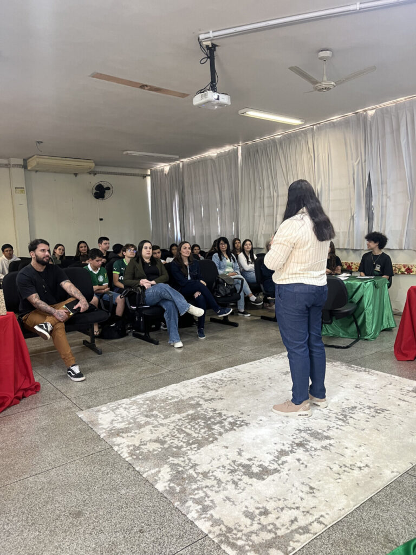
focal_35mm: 26
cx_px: 208
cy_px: 278
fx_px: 417
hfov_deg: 53.1
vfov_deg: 67.3
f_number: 1.6
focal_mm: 5.1
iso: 160
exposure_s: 1/60
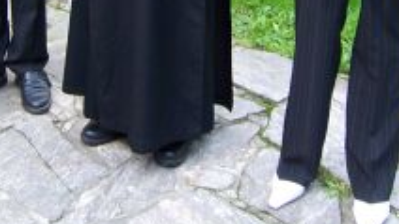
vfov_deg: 17.4
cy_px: -98
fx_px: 666
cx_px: 135
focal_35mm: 63
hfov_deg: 33.1
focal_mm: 3.8
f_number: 2.8
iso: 64
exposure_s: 1/60
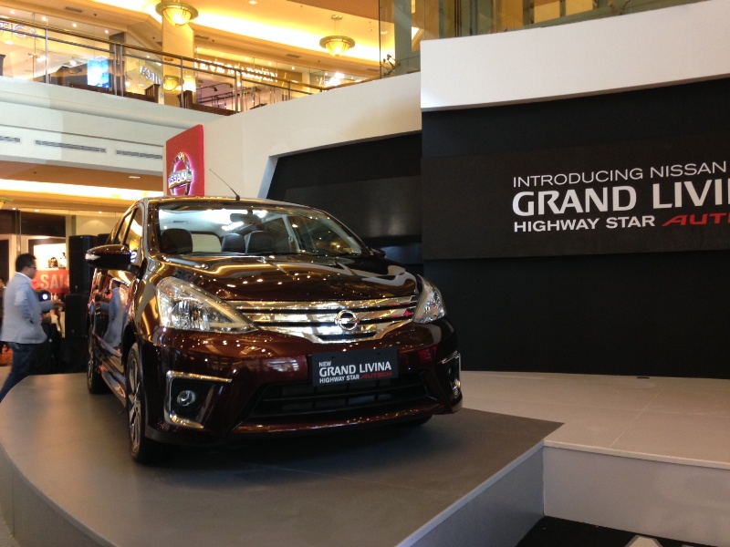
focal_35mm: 33
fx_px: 696
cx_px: 365
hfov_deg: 55.4
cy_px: 274
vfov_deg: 42.9
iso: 125
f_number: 2.4
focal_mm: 4.12
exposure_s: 1/20
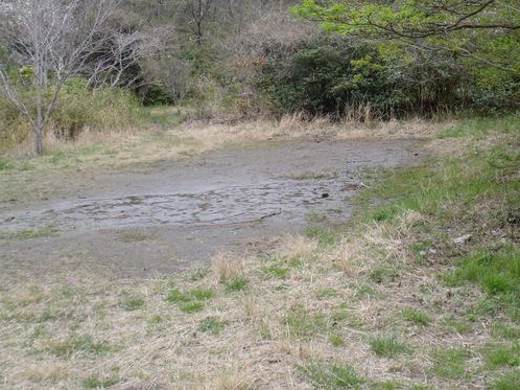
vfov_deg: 31.6
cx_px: 402
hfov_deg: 40.7
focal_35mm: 45
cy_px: 96
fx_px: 676
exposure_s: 1/100
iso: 80
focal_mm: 5
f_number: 3.9
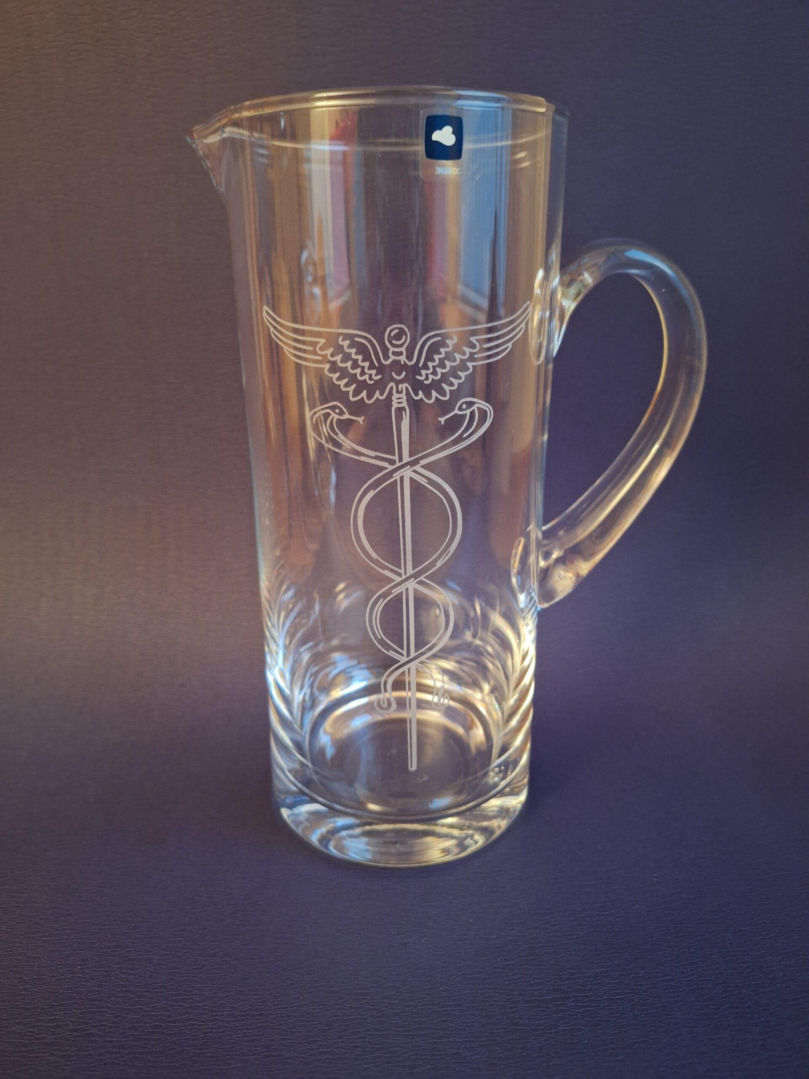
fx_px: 717
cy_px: 540
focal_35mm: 23
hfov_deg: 58.9
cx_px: 404
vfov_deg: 73.9
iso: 800
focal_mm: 5.54
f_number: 1.8
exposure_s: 1/20
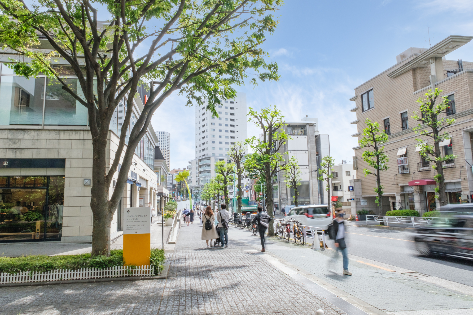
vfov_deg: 53.1
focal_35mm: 24
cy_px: 158
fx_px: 315
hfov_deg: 73.7
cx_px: 236
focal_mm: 16
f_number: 20
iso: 320
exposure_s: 1/8
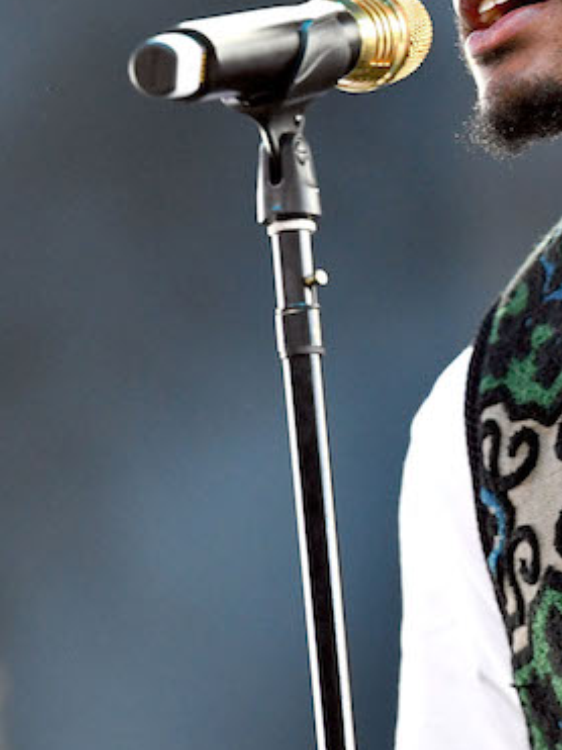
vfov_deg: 4.0
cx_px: 734
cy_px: 254
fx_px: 10678
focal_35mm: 493
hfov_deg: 3.0
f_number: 5
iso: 1600
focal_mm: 190
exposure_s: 1/400
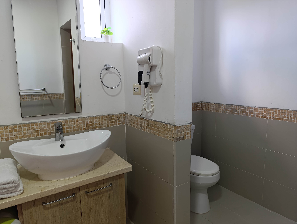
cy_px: 112
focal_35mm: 23
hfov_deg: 73.8
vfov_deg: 59.0
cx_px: 148
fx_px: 198
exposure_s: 1/100
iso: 640
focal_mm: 6.14
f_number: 1.6
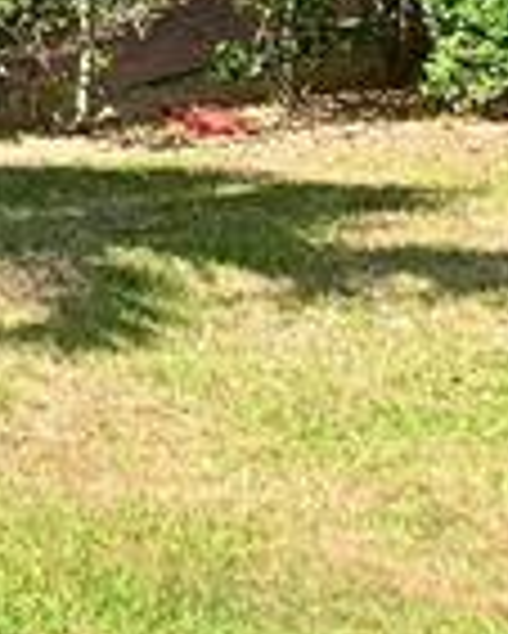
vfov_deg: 12.1
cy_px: -553
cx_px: -1034
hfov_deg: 8.8
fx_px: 2703
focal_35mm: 144
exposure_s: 1/1332
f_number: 1.8
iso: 25
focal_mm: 4.25
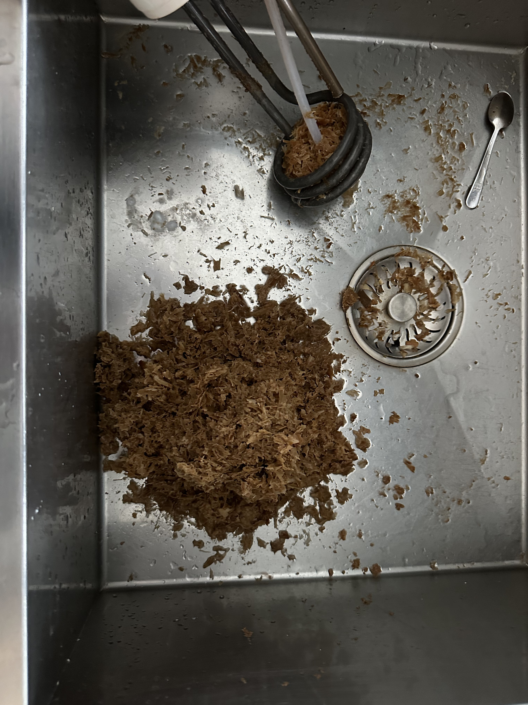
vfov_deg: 71.6
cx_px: 264
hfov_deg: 56.8
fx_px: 488
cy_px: 352
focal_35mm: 24
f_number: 1.78
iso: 1000
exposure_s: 1/35
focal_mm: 6.86
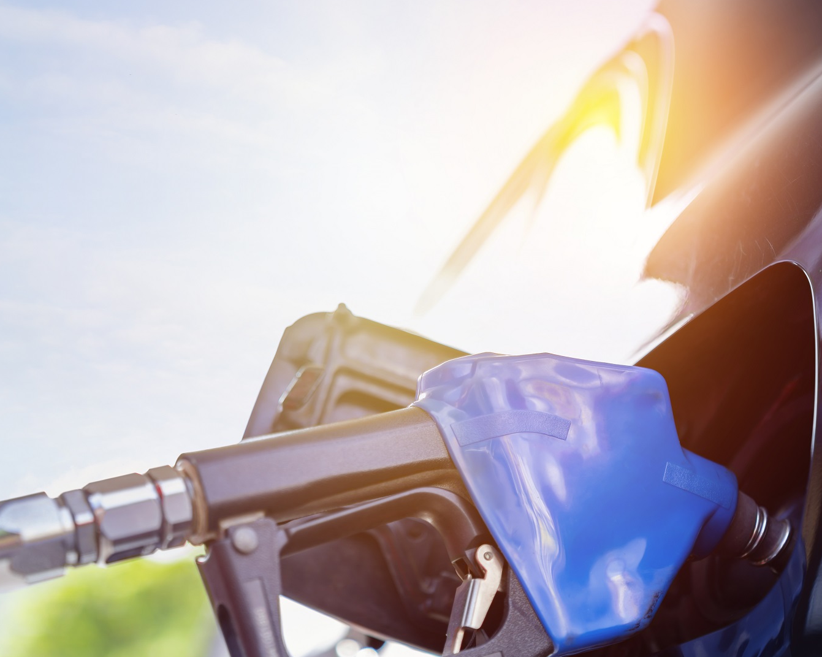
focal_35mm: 63
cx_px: 362
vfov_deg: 24.2
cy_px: 395
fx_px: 1532
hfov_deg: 30.0
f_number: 1.8
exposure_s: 1/250
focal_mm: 45
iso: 100
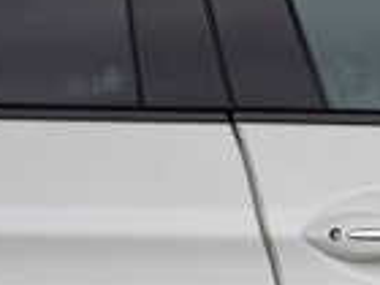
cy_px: 271
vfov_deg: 9.6
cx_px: 687
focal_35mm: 154
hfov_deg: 11.8
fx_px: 1691
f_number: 2.5
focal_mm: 6.37
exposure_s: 1/800
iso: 100
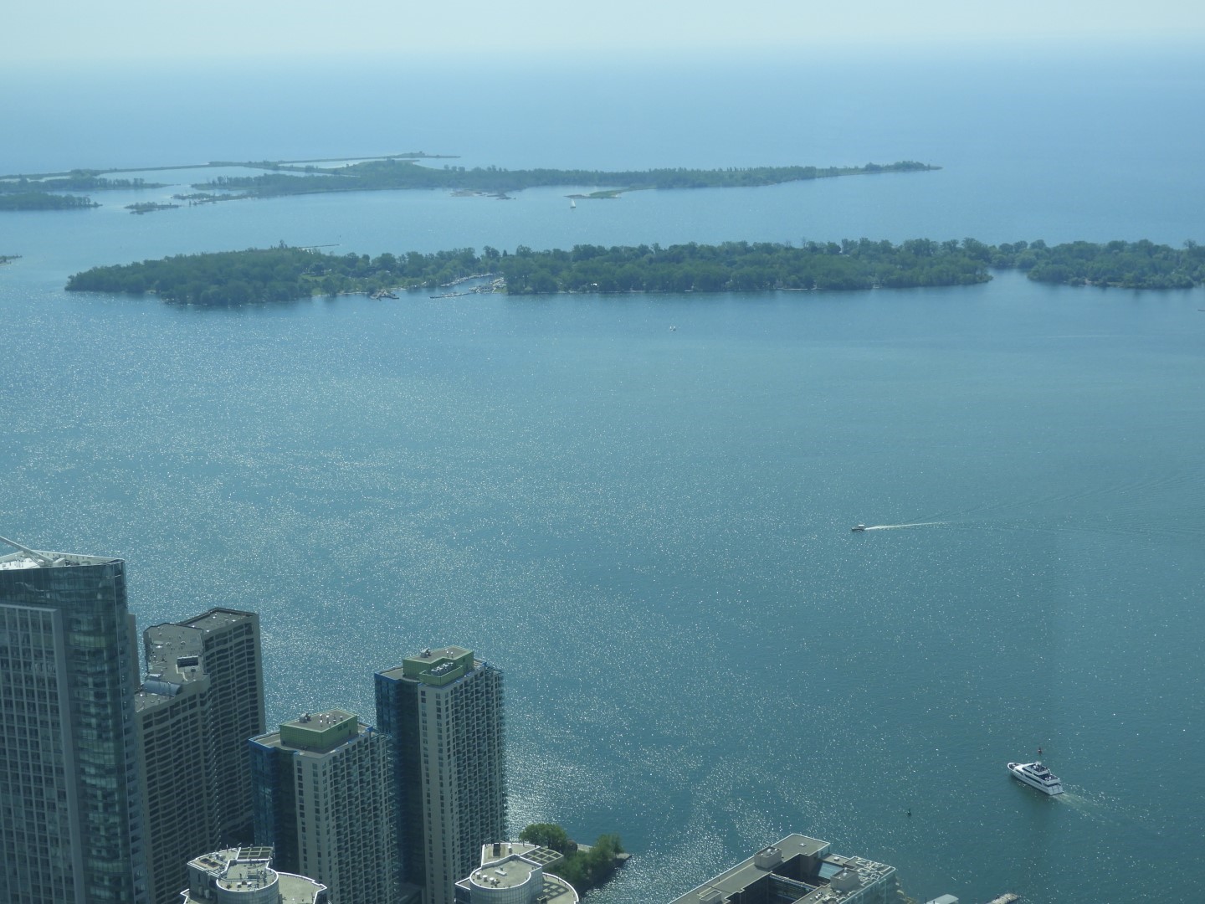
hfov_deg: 32.2
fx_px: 2089
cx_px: 602
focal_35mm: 60
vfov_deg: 24.4
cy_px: 452
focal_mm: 10.7
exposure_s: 1/250
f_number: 4.2
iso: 100
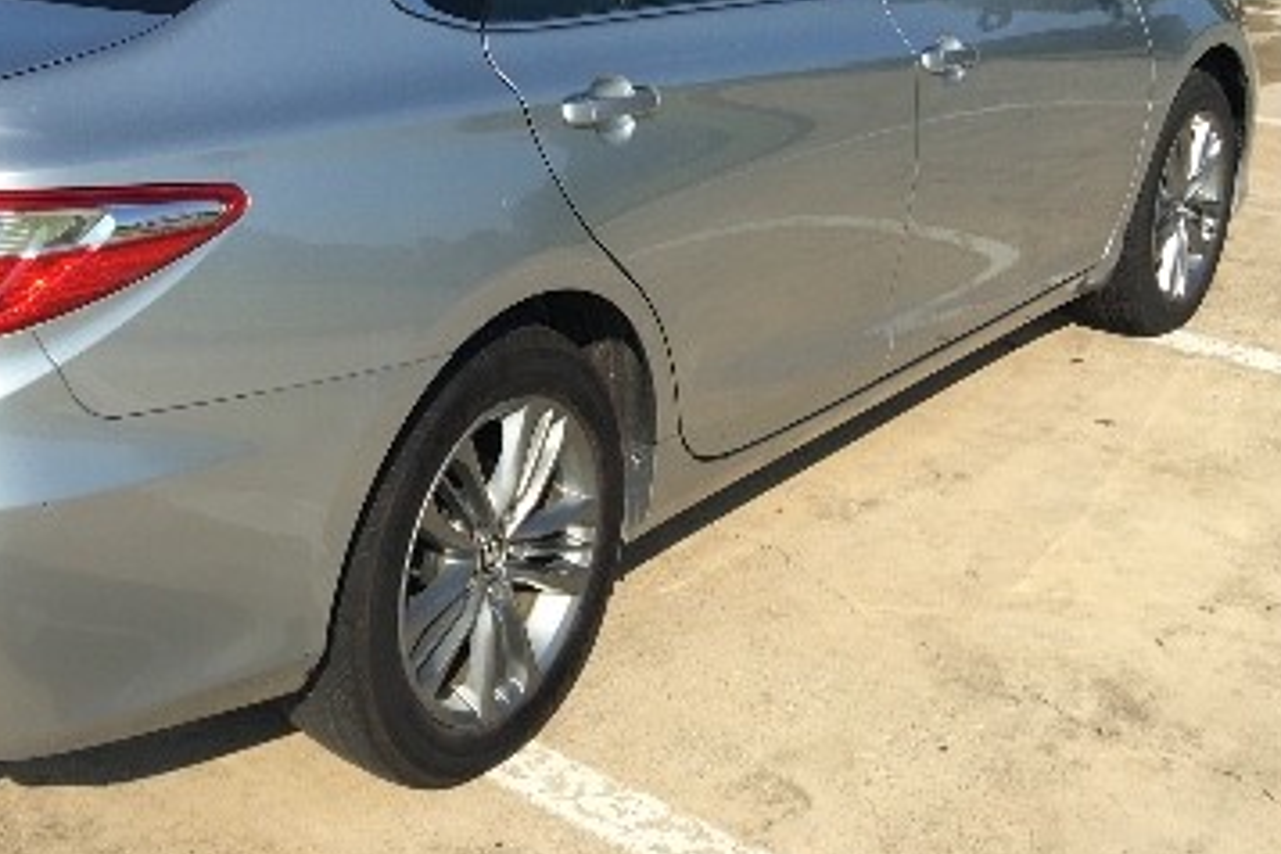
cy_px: 14
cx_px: 266
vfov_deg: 24.0
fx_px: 1921
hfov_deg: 35.7
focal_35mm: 54
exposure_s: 1/1672
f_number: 2.2
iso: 25
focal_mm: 4.15
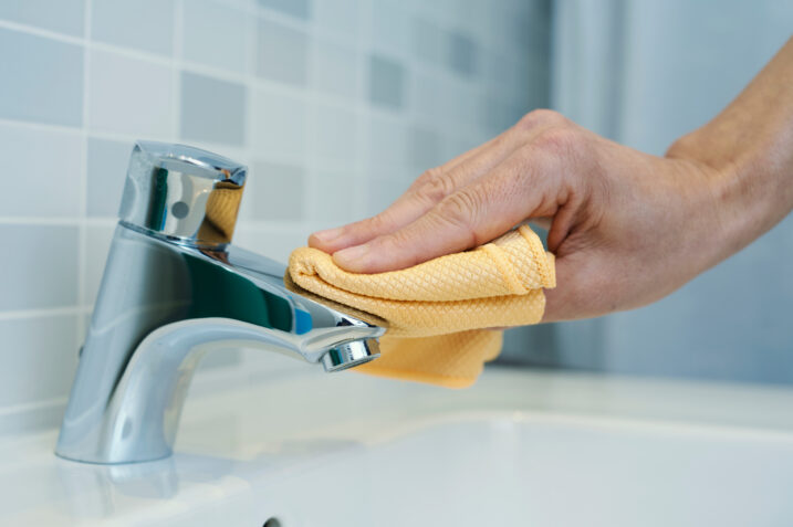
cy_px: 264
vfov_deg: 27.0
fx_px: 1101
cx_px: 396
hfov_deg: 39.6
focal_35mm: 50
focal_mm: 50
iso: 250
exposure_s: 1/125
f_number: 3.5
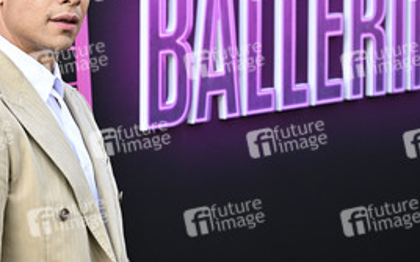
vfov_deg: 6.4
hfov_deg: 10.2
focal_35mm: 206
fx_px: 2356
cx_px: 89
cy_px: 100
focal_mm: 120
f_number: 6.3
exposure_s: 1/320
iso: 1000
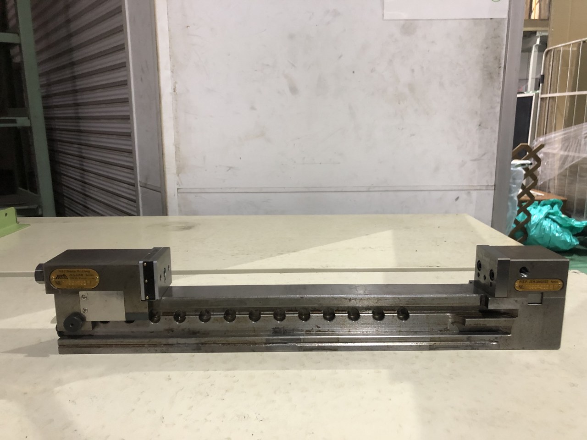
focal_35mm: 28
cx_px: 294
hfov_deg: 63.4
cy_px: 220
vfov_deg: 49.7
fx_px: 475
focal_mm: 3.99
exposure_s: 1/15
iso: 64
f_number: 1.8
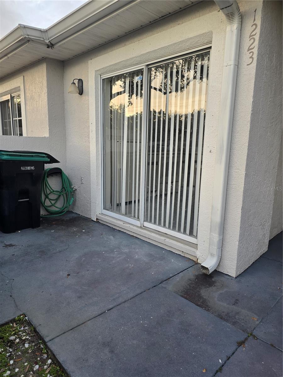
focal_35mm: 23
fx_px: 251
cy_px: 188
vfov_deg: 73.9
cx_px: 142
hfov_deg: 58.9
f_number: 1.7
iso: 50
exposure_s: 1/180
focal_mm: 6.3
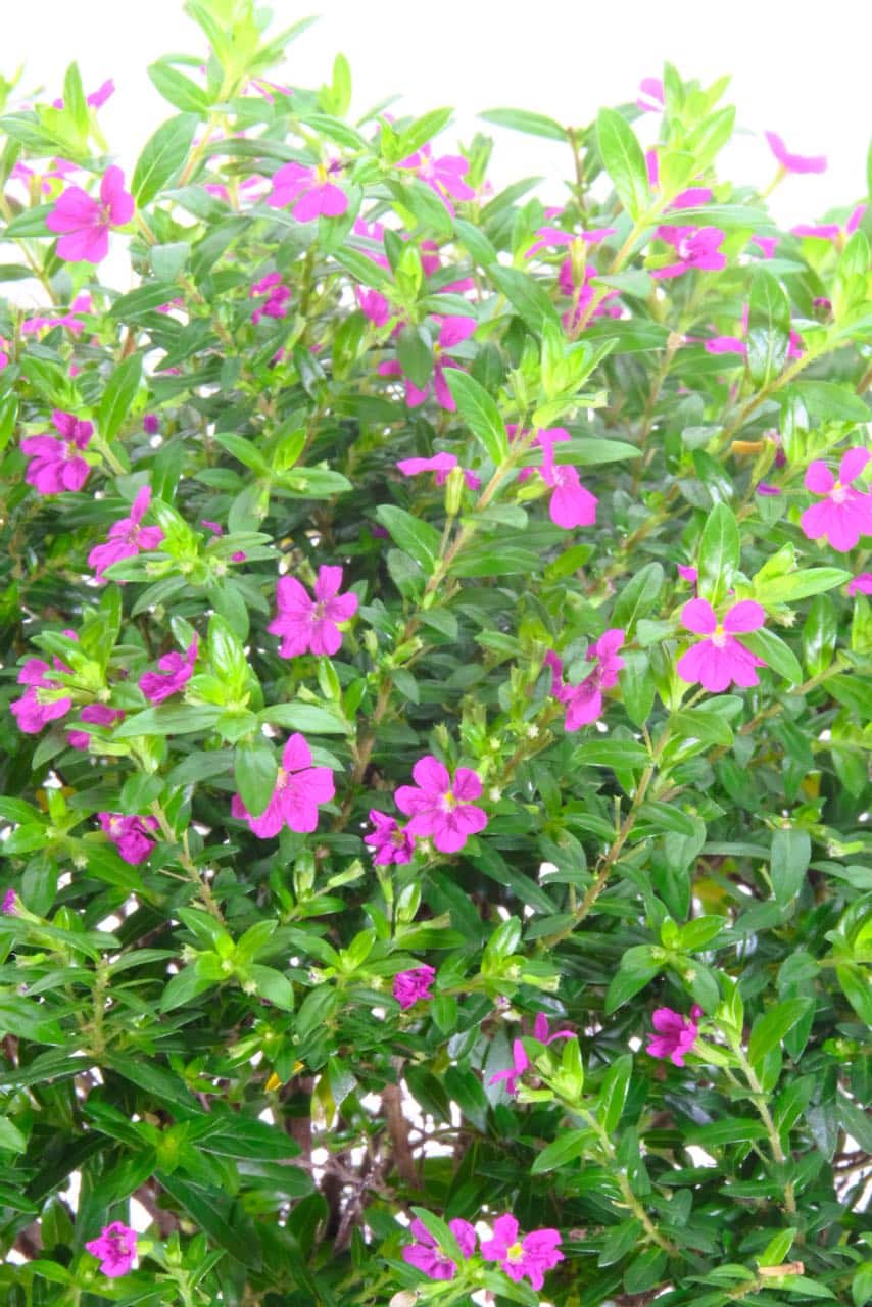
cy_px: 654
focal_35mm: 300
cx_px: 436
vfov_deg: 6.9
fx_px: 10893
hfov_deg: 4.6
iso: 5000
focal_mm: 200
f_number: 22
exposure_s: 1/30
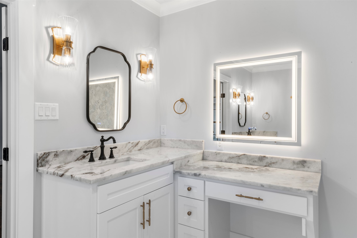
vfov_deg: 53.1
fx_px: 238
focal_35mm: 24
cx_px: 178
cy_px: 119
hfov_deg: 73.7
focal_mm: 24
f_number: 9
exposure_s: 1.3
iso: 250
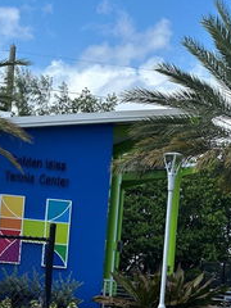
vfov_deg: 13.3
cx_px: 36
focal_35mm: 147
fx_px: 1308
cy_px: 257
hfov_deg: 10.1
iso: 32
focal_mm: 9
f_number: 2.8
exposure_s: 1/352
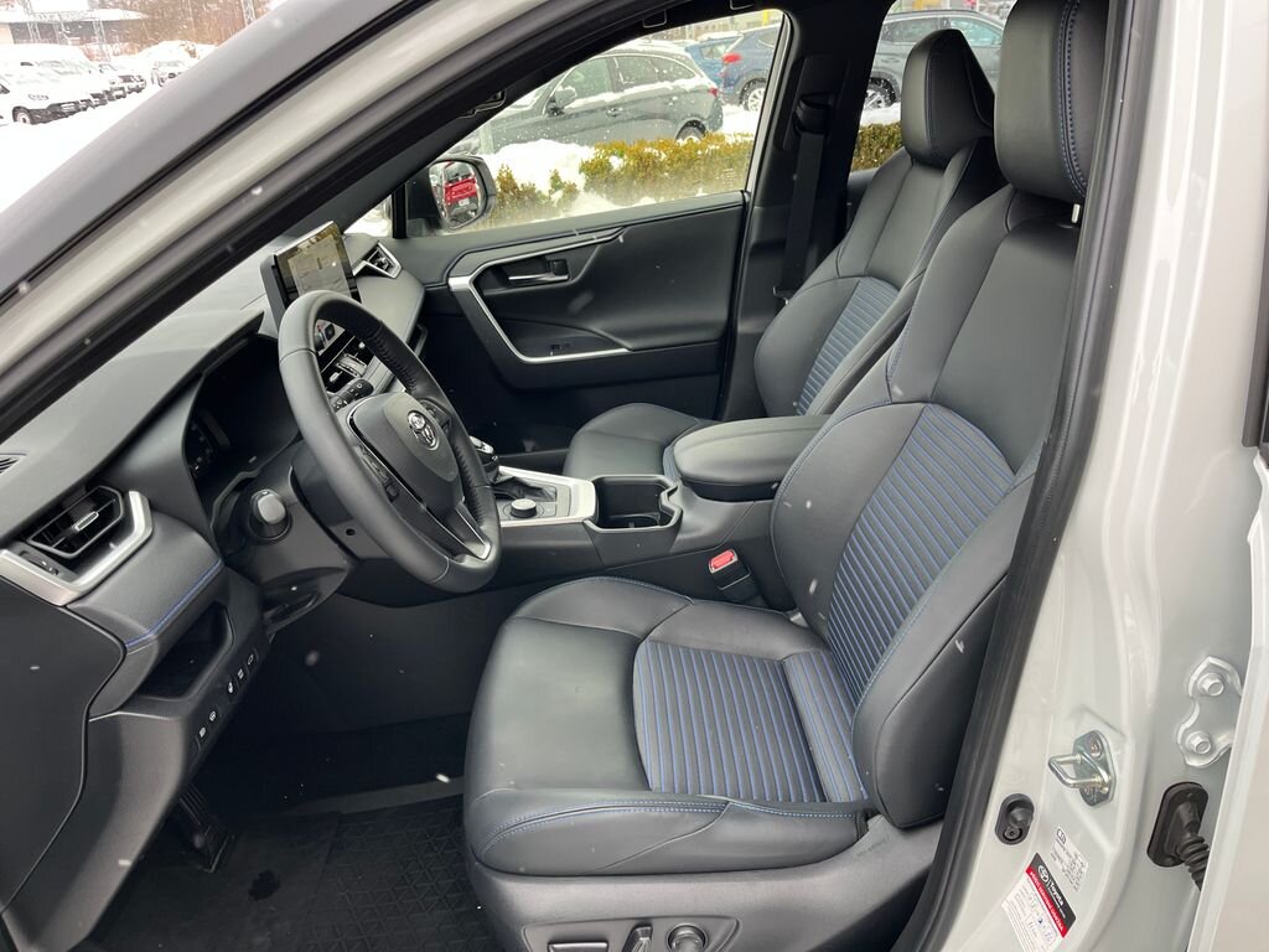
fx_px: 953
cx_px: 634
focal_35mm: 26
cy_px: 476
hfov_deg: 67.3
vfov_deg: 53.1
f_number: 1.6
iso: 80
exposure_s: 1/121
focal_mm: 5.1
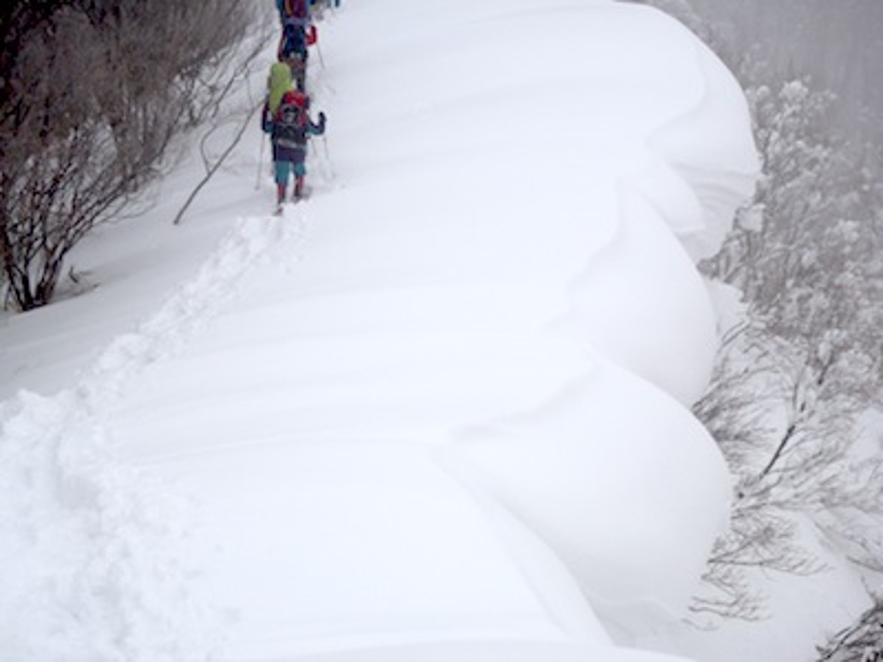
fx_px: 1735
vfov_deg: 21.6
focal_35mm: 68
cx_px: 442
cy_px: 331
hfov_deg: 28.6
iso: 80
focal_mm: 12.26
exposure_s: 1/100
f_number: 5.5
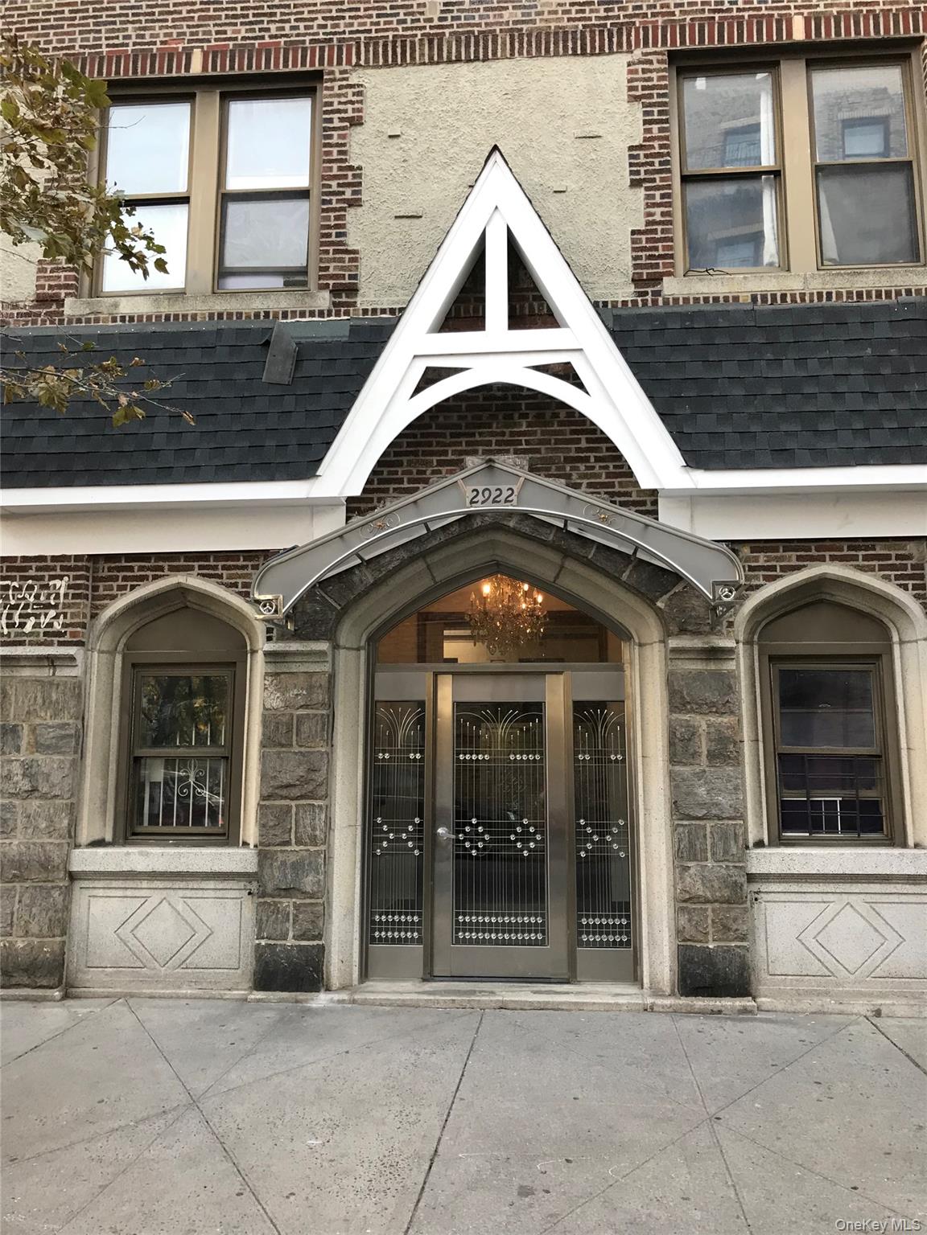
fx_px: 1000
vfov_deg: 63.4
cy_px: 618
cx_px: 464
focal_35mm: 28
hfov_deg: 49.7
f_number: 1.8
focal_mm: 3.99
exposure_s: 1/40
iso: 25
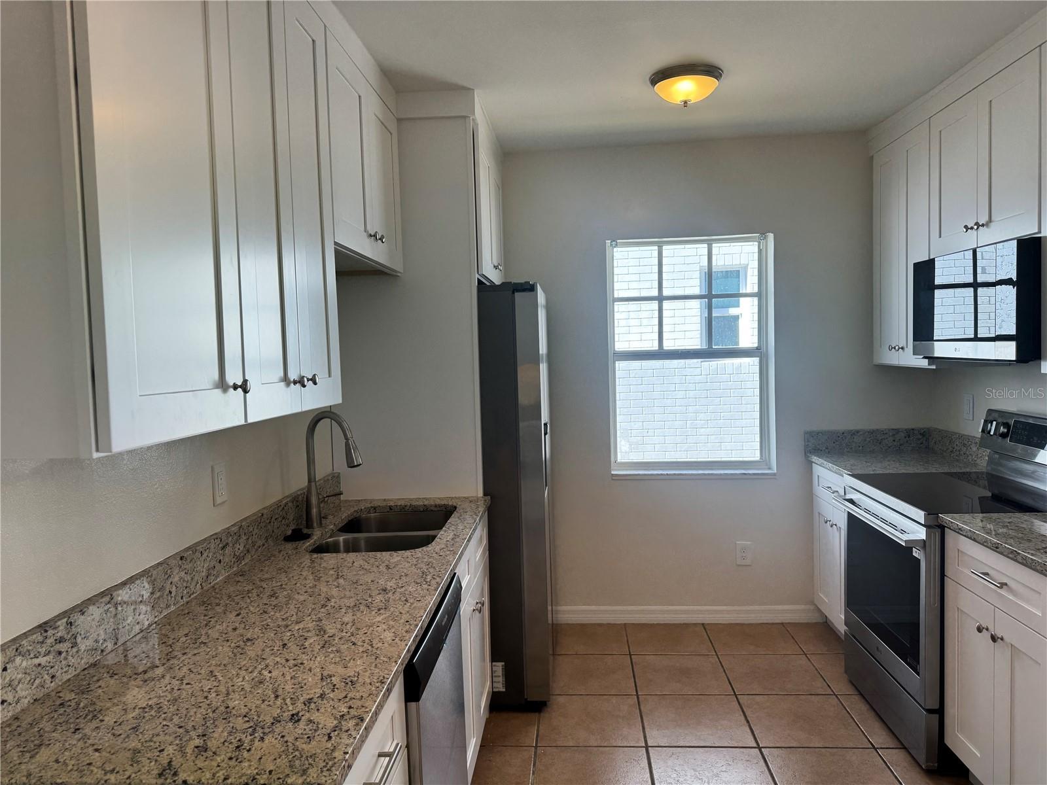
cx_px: 524
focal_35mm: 24
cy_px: 392
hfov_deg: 71.6
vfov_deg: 56.8
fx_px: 726
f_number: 1.78
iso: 64
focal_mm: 6.76
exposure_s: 1/197
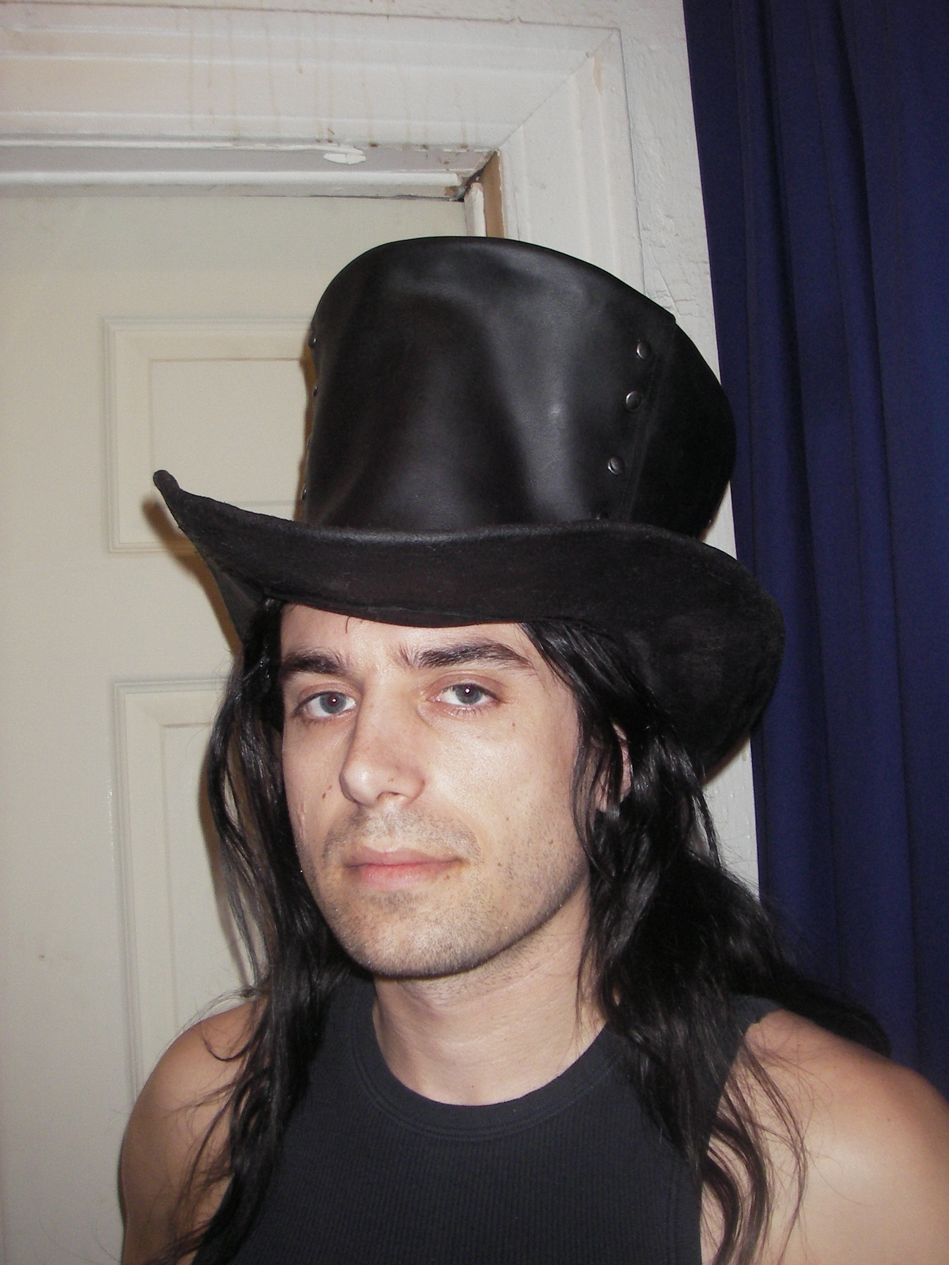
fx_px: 1499
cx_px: 504
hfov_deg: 35.1
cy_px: 621
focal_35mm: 41
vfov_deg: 45.8
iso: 100
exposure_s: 1/30
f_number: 3.3
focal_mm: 6.3
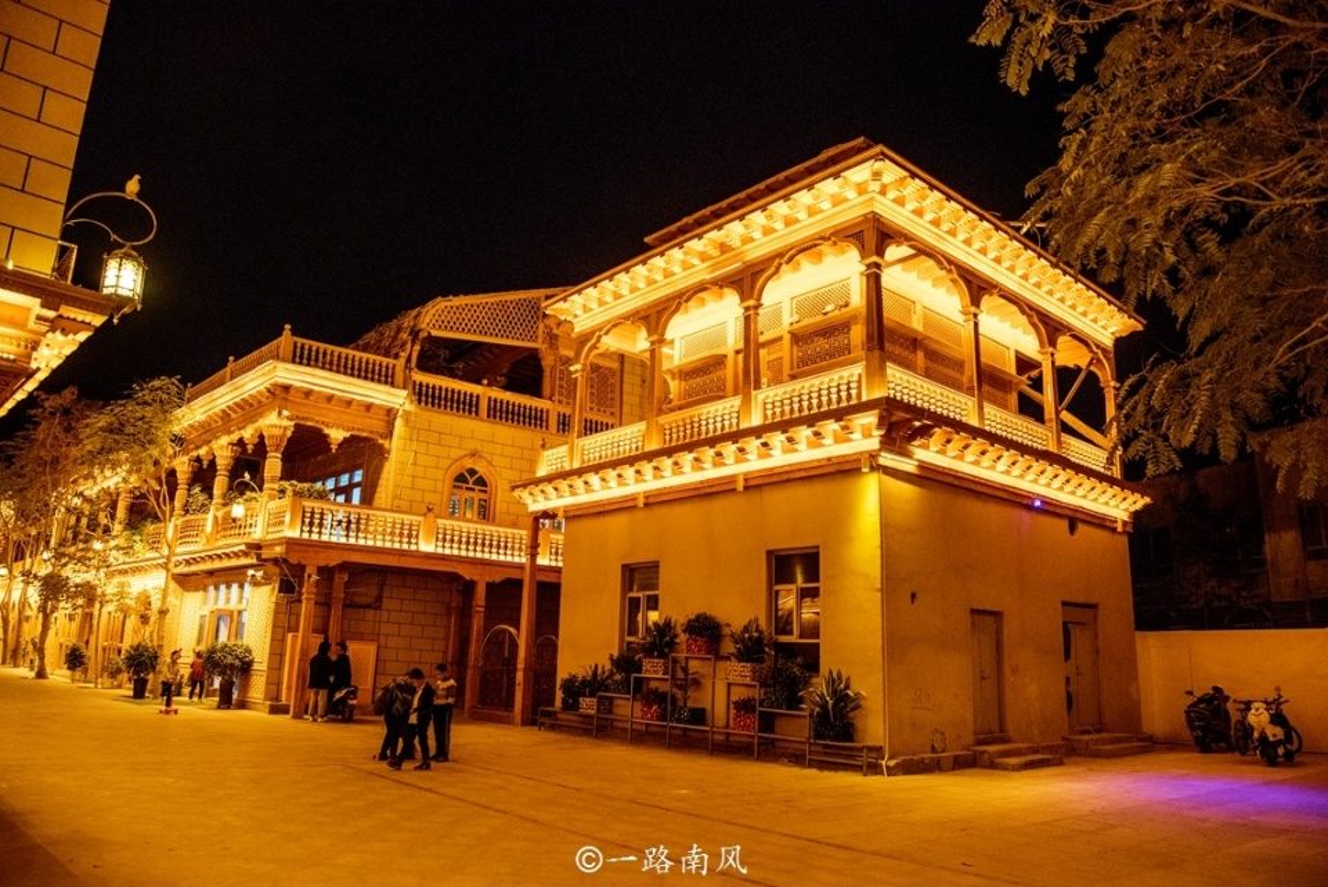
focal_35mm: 24
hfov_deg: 73.7
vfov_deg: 53.2
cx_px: 664
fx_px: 886
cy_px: 444
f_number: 4.5
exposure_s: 1/100
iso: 2000
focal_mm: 24
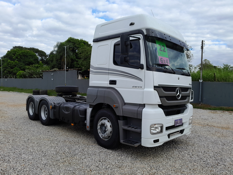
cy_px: 88
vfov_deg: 53.1
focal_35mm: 26
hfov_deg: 67.3
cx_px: 116
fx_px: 175
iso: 40
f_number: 1.8
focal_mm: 3.98
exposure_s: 1/182
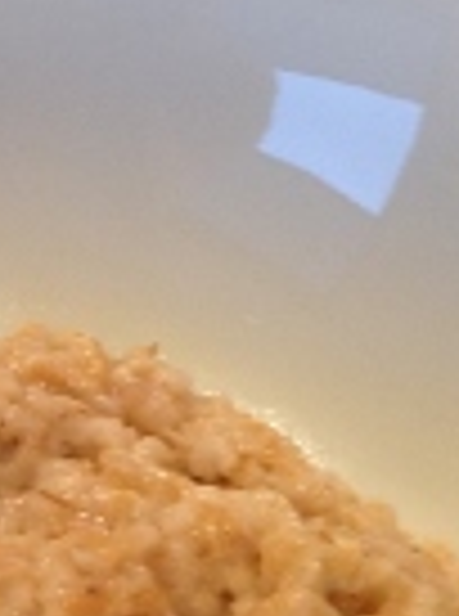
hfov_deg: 12.4
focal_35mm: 116
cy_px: 346
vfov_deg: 17.0
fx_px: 2061
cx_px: -90
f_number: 2.4
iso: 100
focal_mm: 4.12
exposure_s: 1/20
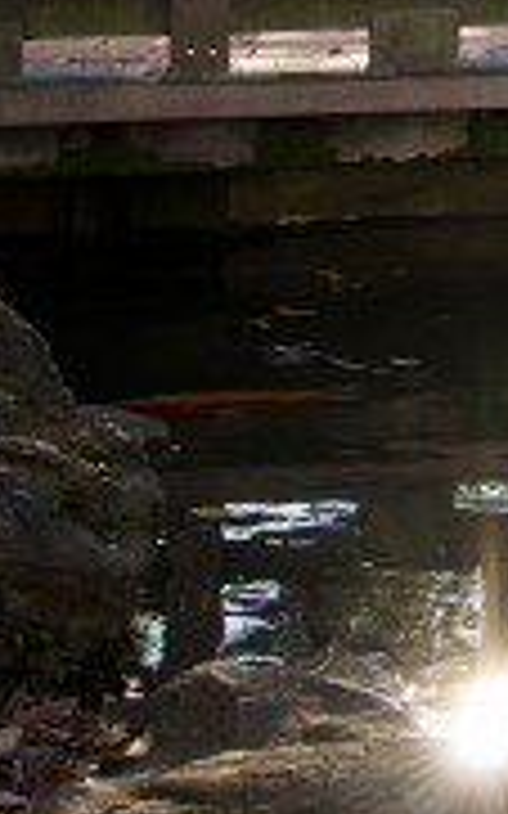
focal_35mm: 126
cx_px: 1421
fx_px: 2793
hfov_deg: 8.9
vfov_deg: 15.7
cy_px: -279
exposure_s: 1/400
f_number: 5.6
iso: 400
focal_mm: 28
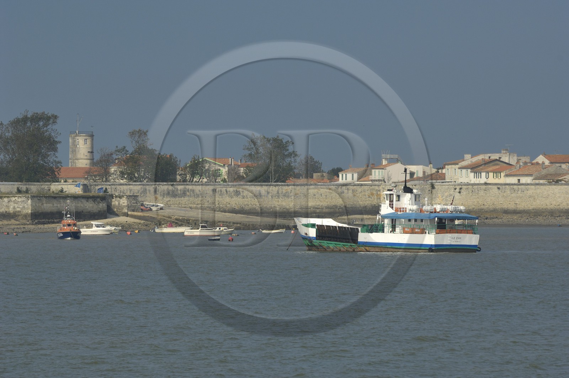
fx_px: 3788
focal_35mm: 240
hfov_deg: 8.6
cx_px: 284
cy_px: 189
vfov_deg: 5.7
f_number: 6.7
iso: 100
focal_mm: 160
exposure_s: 1/400
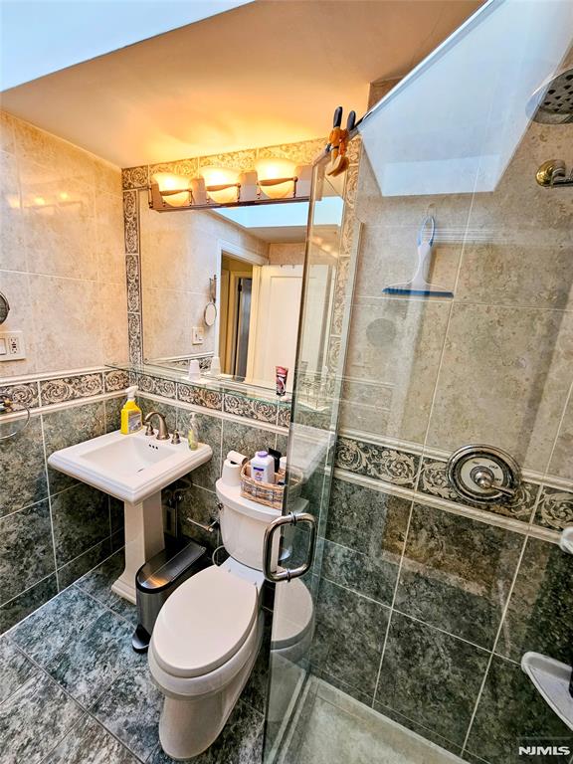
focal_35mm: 13
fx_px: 287
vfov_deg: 106.2
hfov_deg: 89.9
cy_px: 382
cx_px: 286
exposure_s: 1/60
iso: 100
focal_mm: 2.2
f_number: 2.2
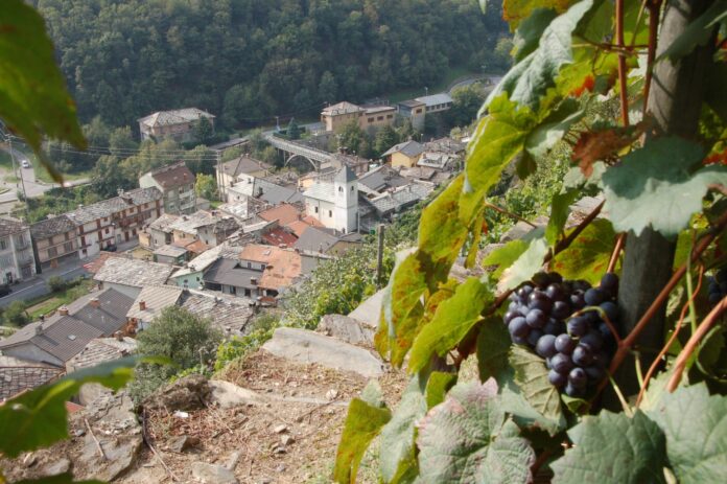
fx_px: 787
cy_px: 242
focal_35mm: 39
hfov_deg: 49.6
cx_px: 364
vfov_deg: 34.2
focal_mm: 26
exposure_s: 1/125
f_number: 16
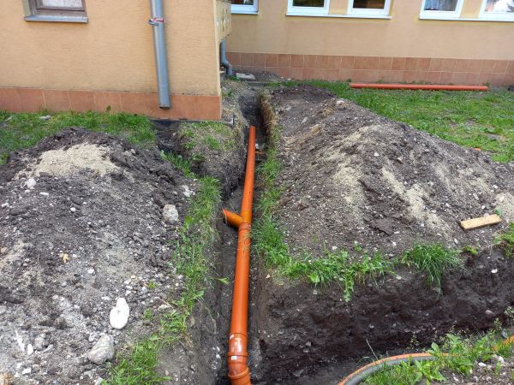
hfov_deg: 69.4
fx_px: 371
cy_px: 192
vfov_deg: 54.9
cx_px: 257
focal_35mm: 25
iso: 40
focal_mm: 4.6
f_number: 2
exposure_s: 1/100
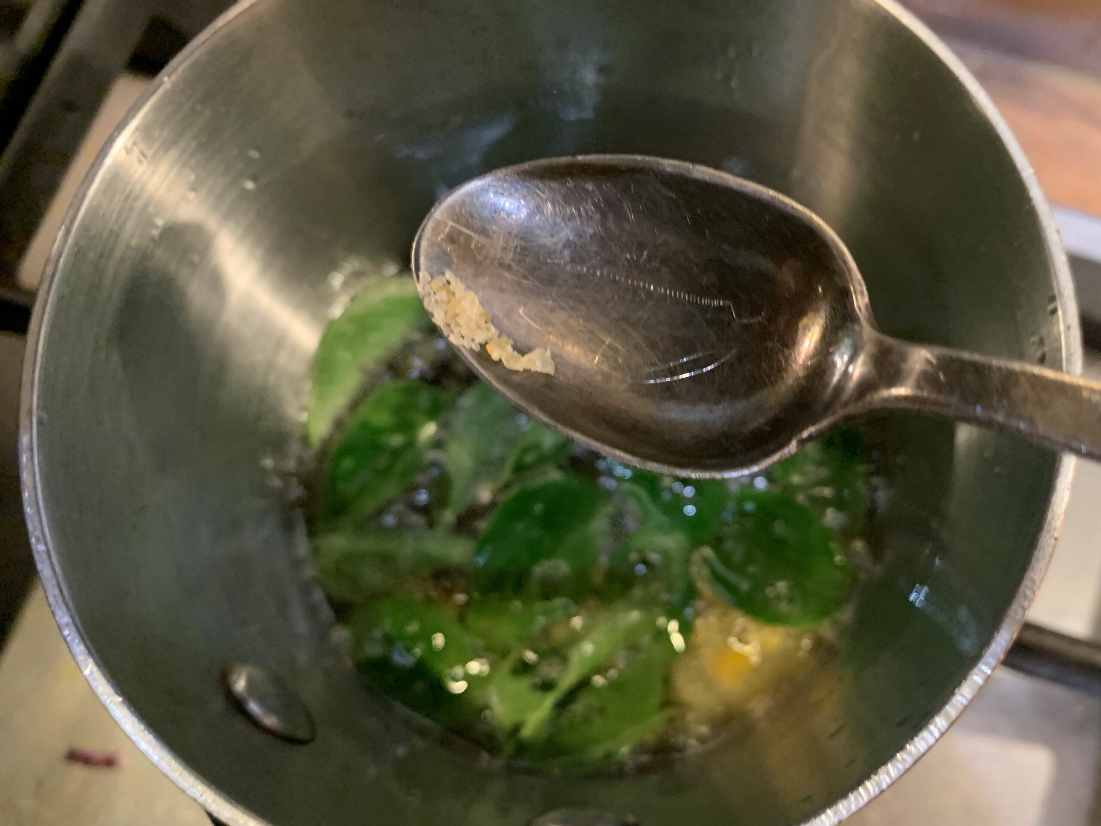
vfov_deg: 53.1
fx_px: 827
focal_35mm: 26
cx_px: 550
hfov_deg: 67.3
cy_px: 413
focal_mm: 4.25
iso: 500
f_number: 1.8
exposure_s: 1/25
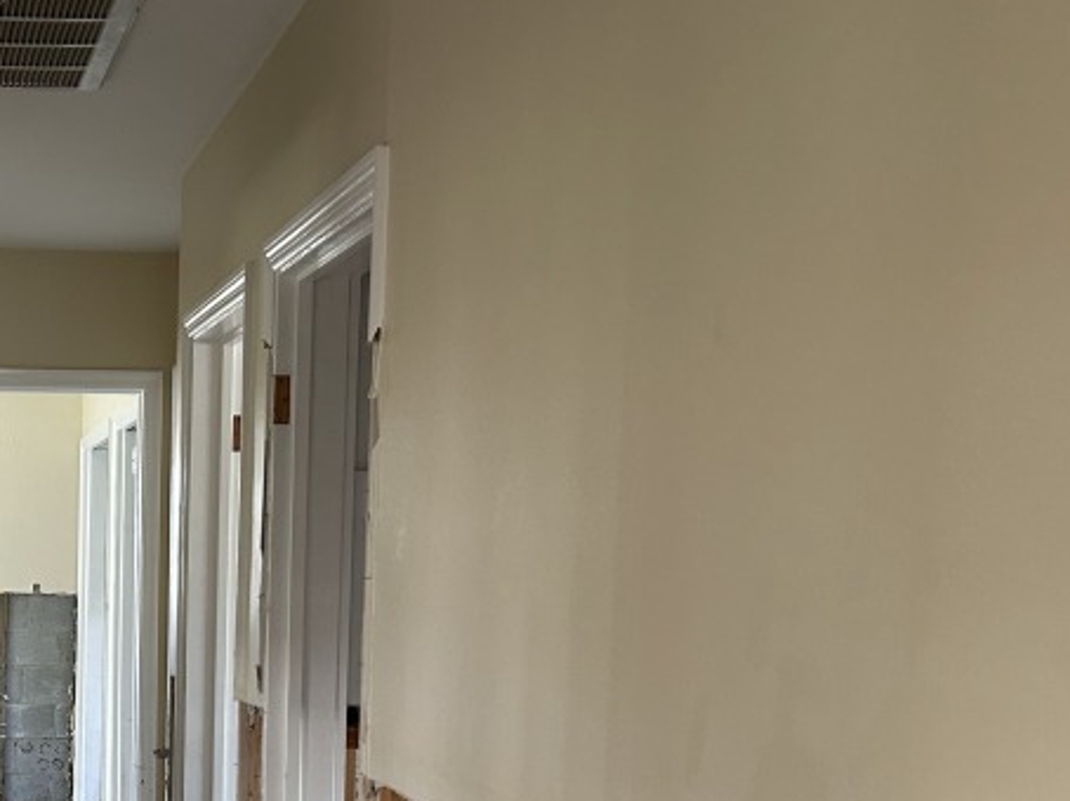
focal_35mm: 55
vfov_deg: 25.9
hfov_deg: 32.7
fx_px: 1699
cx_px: 57
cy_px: 681
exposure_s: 1/70
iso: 125
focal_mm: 5.7
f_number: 1.5
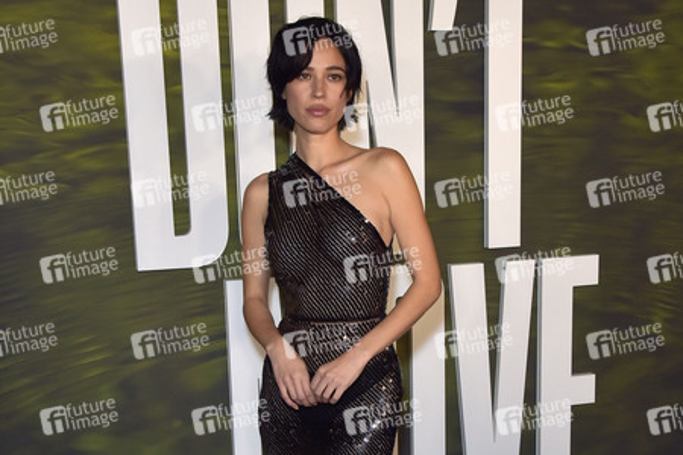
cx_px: 342
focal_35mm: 40
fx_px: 759
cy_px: 228
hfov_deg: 48.5
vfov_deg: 33.4
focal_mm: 40
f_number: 6.3
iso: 800
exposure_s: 1/200
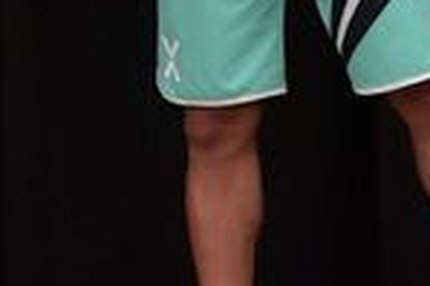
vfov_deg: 1.0
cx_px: -270
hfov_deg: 1.6
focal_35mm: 1330
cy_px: -214
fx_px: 15868
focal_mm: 170
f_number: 5.6
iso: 5000
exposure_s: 1/400
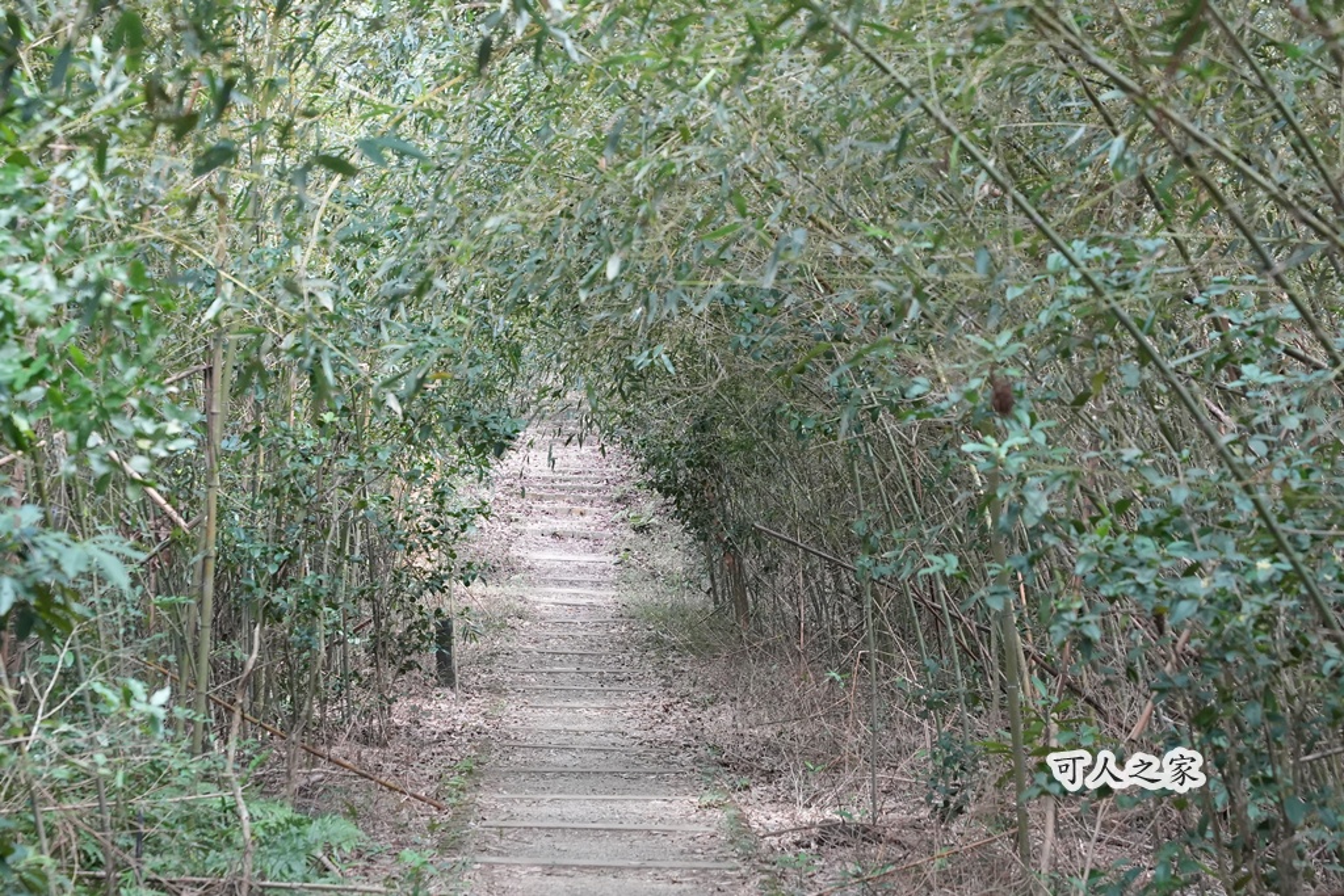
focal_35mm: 105
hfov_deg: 19.5
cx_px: 672
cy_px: 448
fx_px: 3920
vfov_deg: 13.0
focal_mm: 70
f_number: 5.6
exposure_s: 1/640
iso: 3200
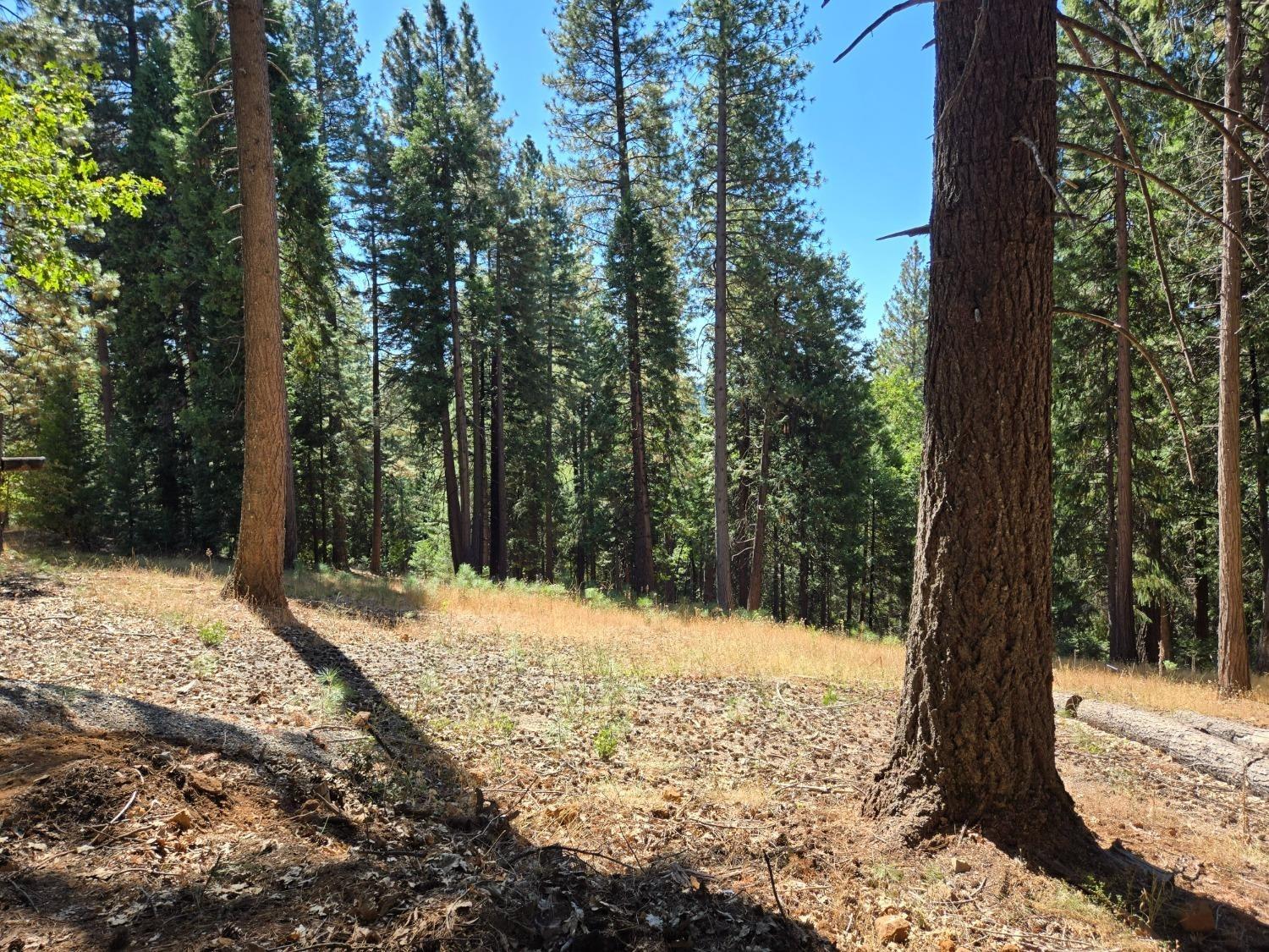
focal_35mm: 23
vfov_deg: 58.9
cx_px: 634
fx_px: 843
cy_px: 476
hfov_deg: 73.9
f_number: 1.8
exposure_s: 1/728
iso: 25
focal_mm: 5.4
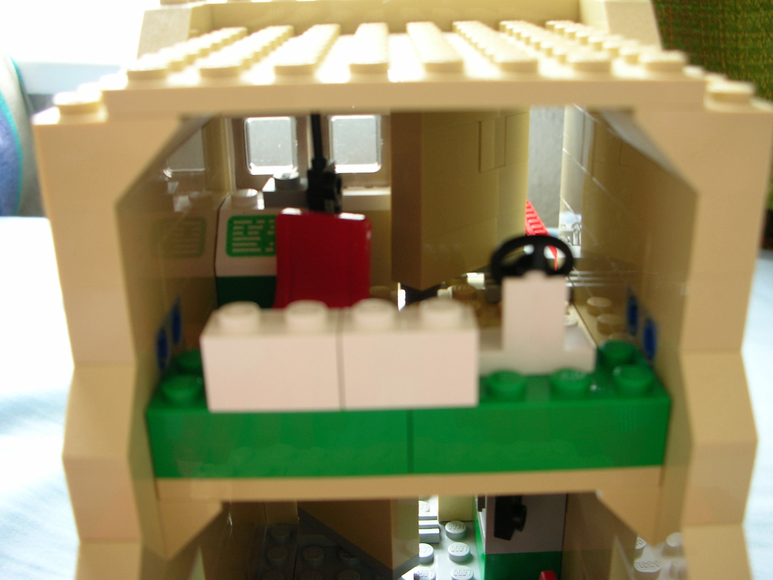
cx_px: 386
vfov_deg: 40.7
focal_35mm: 35
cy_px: 290
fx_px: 782
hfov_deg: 52.6
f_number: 3
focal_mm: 5.8
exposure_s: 1/5.2
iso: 50
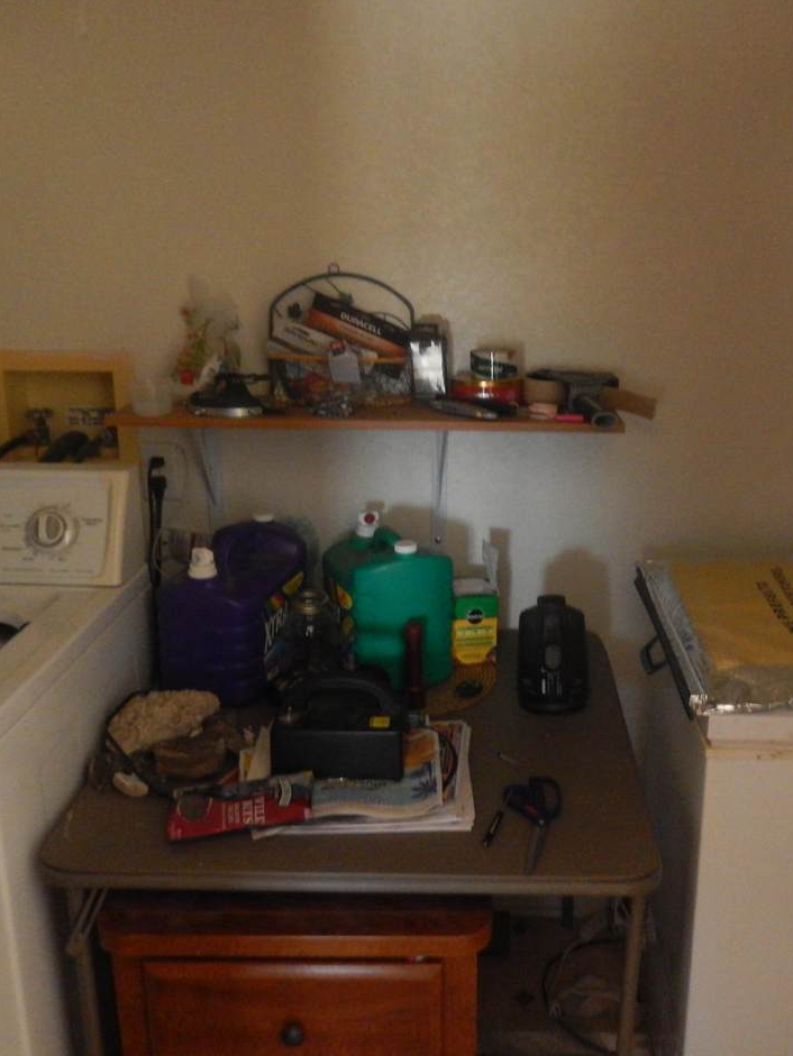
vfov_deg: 54.0
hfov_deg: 41.6
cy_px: 526
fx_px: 1038
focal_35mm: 34
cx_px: 483
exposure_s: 1/15
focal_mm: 4.5
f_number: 3.4
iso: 640
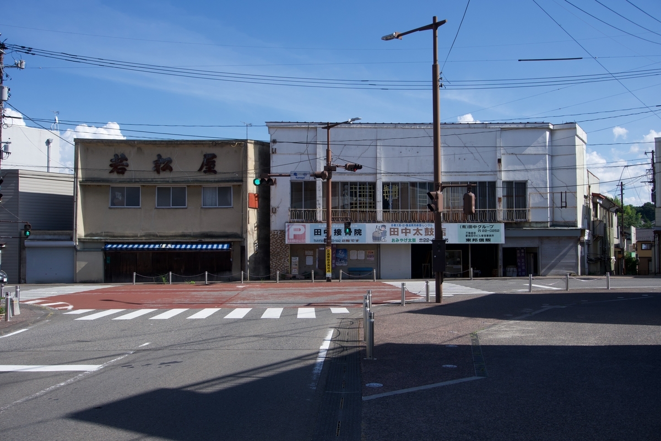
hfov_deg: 55.1
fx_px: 633
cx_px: 330
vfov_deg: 38.4
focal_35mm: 34
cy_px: 220
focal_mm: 23
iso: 200
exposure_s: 1/800
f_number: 7.1
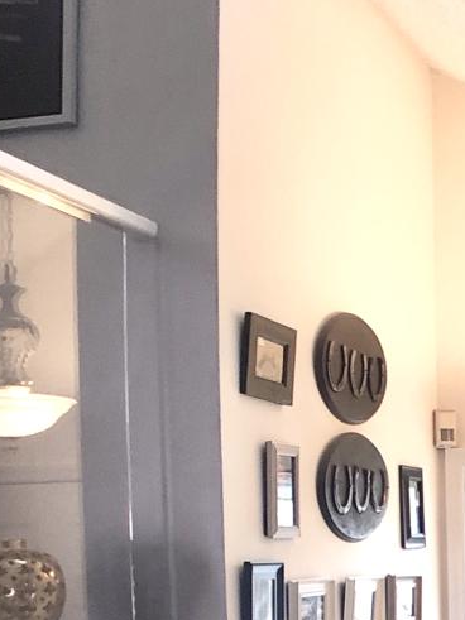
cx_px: 753
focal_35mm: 114
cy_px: 695
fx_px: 2043
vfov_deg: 16.7
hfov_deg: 12.2
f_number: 1.8
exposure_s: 1/15
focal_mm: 4
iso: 64
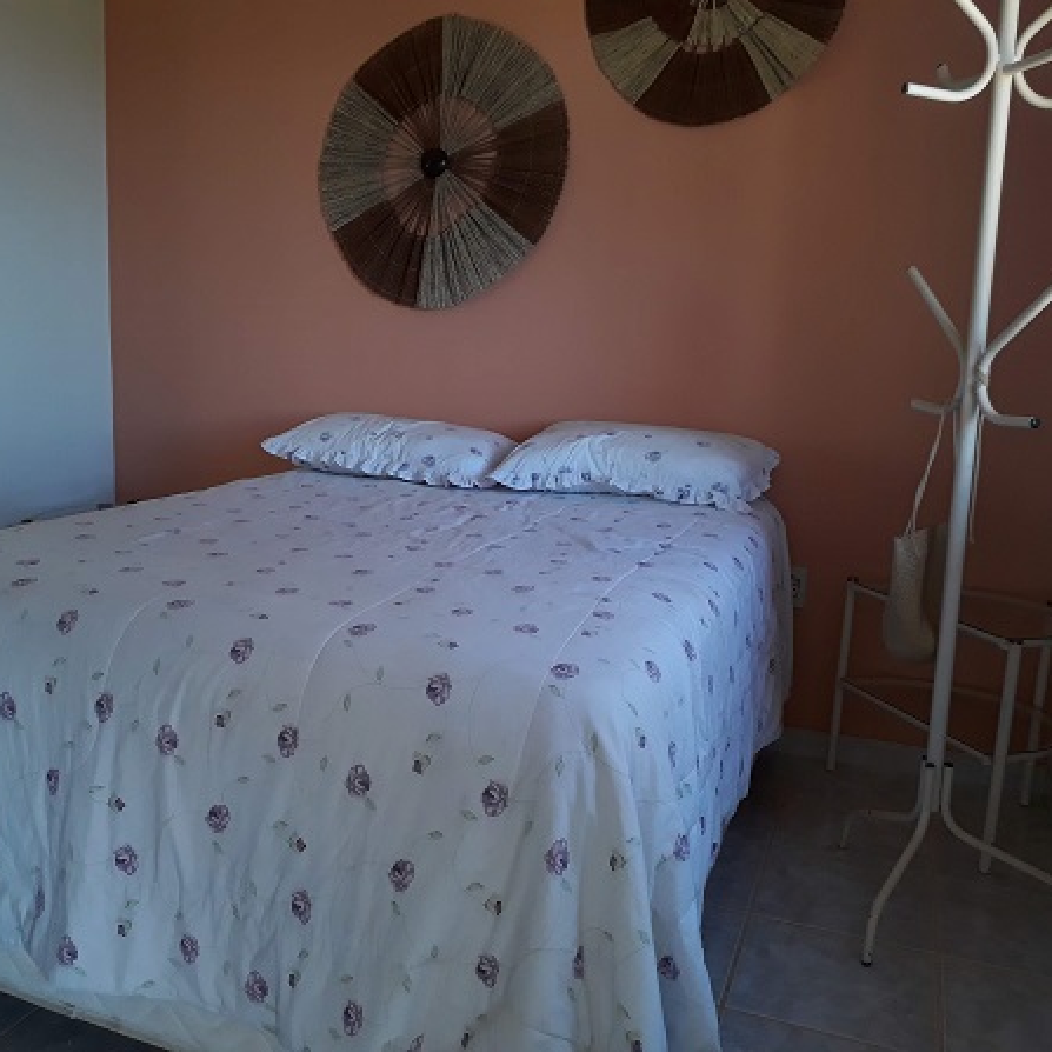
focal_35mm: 32
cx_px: 454
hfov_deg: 50.9
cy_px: 527
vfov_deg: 51.1
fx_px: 1100
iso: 80
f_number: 1.9
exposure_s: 1/100
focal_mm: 3.6
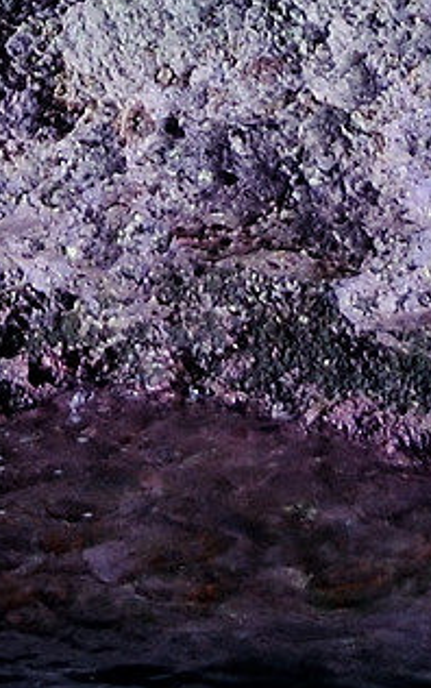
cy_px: -888
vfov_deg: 7.1
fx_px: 5215
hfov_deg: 4.7
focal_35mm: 278
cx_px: -361
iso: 200
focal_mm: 24
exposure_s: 1/30
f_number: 2.8
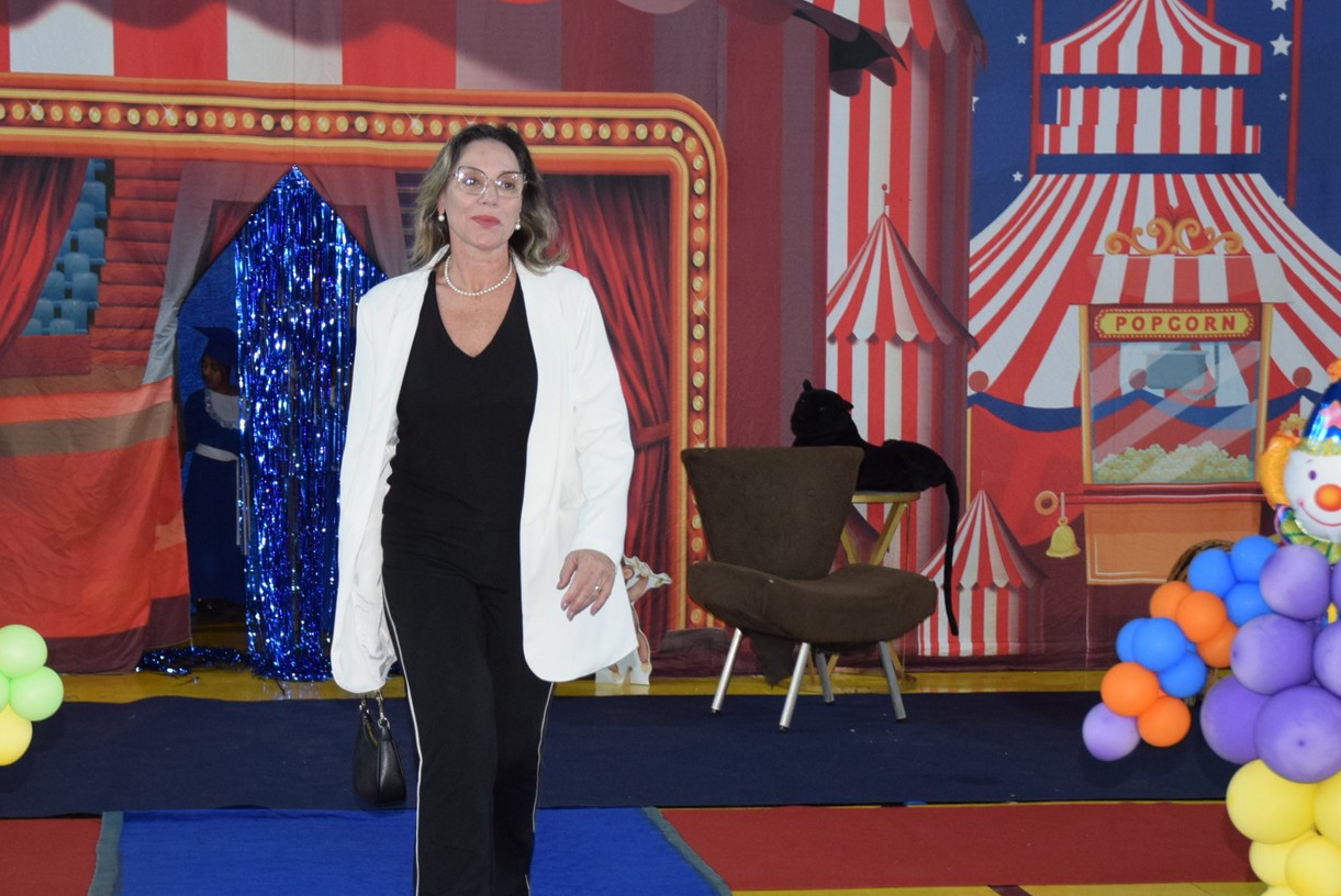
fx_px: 2796
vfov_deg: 18.2
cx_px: 554
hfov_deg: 26.9
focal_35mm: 75
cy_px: 568
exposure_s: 1/60
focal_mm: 34
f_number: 4
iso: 1250
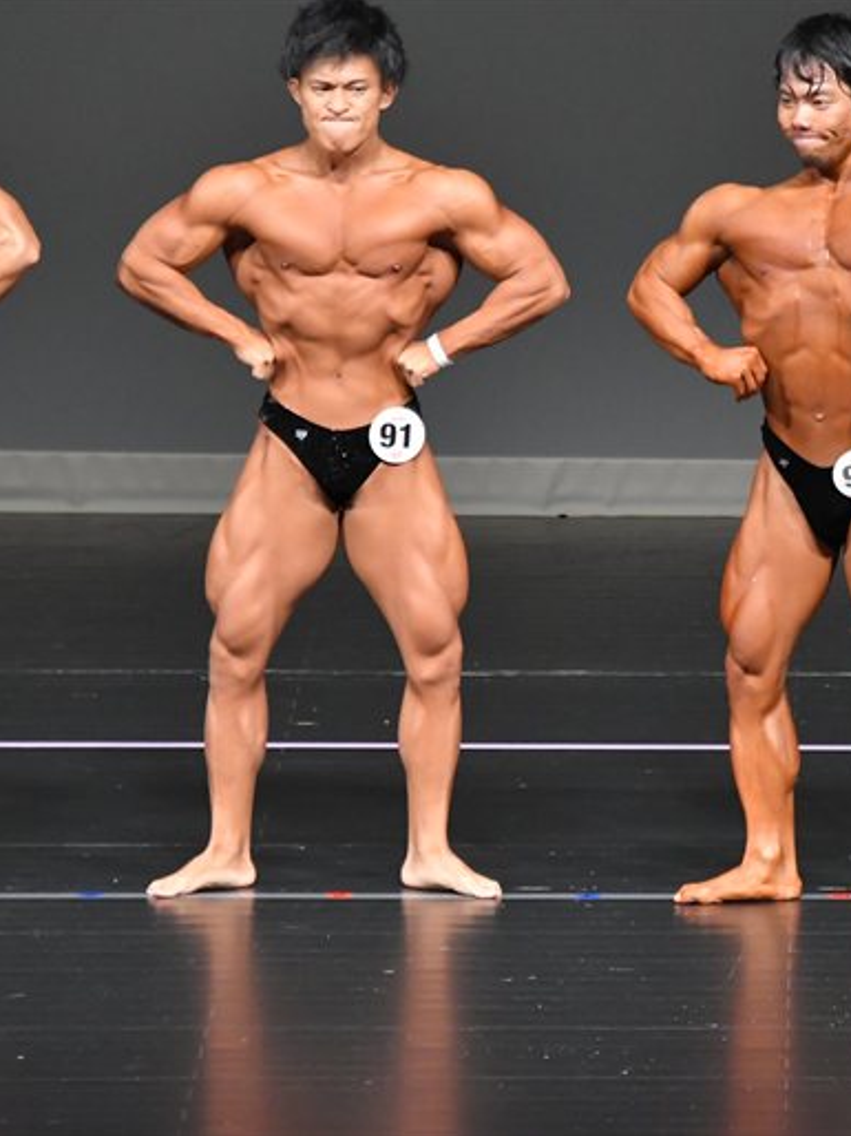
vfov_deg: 4.0
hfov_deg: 3.0
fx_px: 16403
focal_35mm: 500
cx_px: 819
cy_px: 568
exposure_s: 1/400
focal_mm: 230
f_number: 5.6
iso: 5000
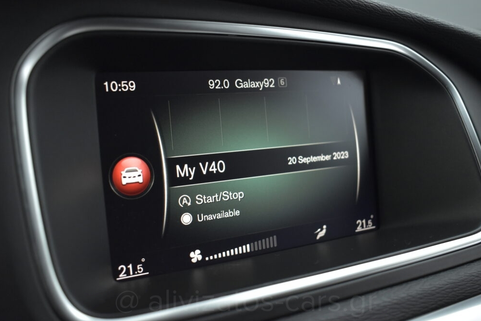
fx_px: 515
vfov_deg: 34.7
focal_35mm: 39
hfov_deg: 50.1
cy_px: 161
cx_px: 246
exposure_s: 1/125
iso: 1600
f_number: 4
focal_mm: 25
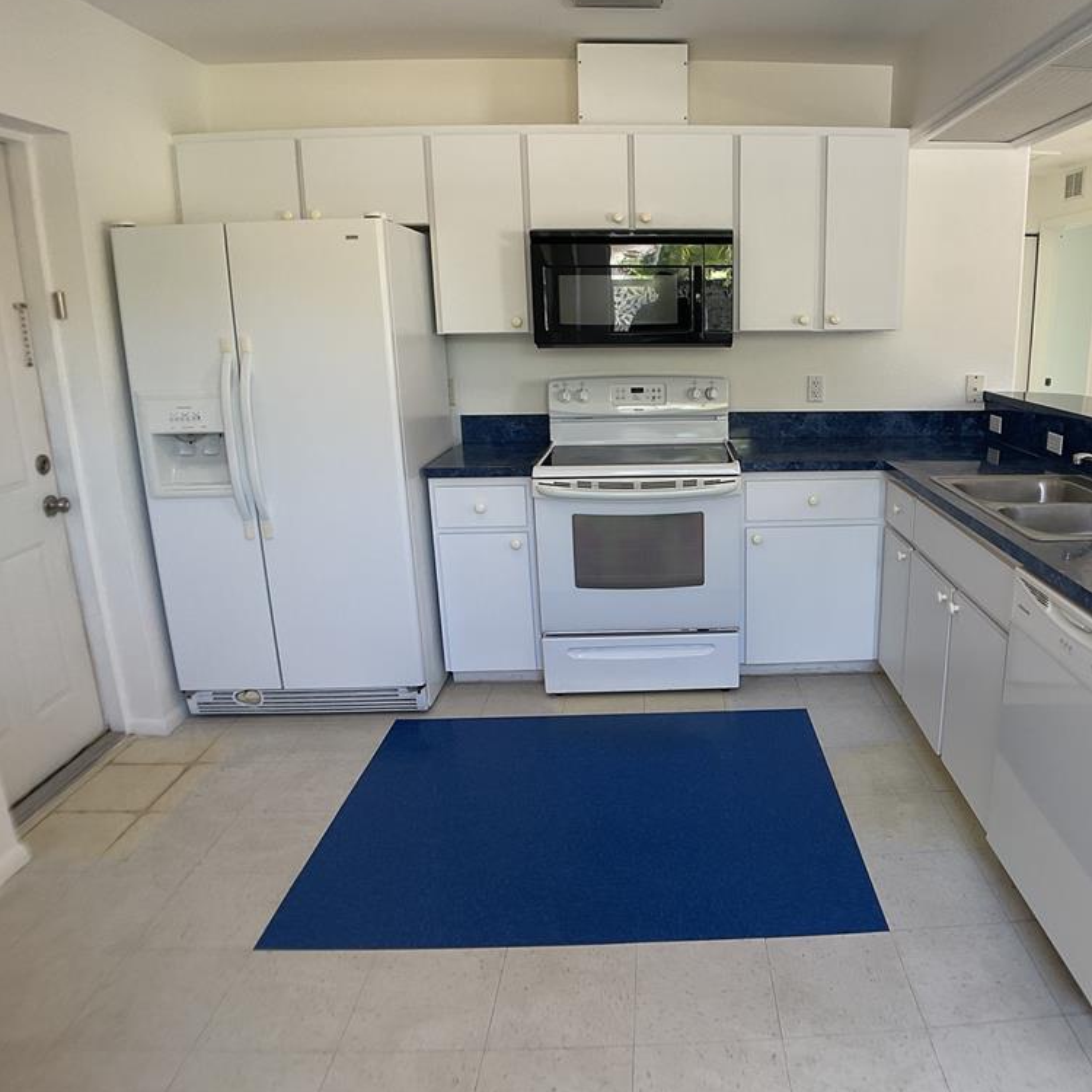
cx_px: 721
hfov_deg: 46.5
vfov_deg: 47.2
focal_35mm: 35
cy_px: 539
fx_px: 1249
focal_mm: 3
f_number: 1.8
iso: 32
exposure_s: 1/60
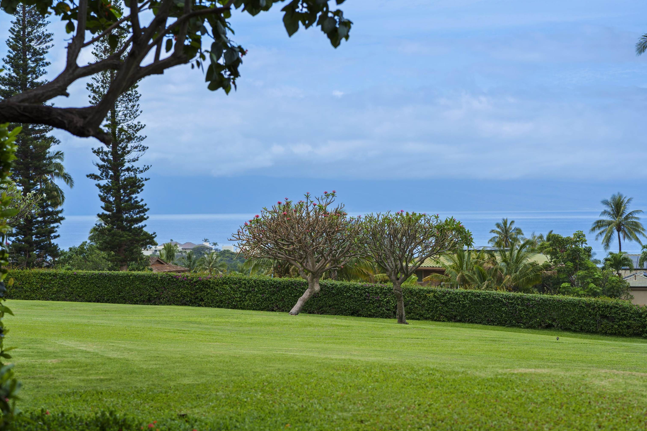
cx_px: 321
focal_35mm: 86
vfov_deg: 15.9
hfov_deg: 23.6
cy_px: 218
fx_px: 1545
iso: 100
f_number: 5.6
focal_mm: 85
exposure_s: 1/1250
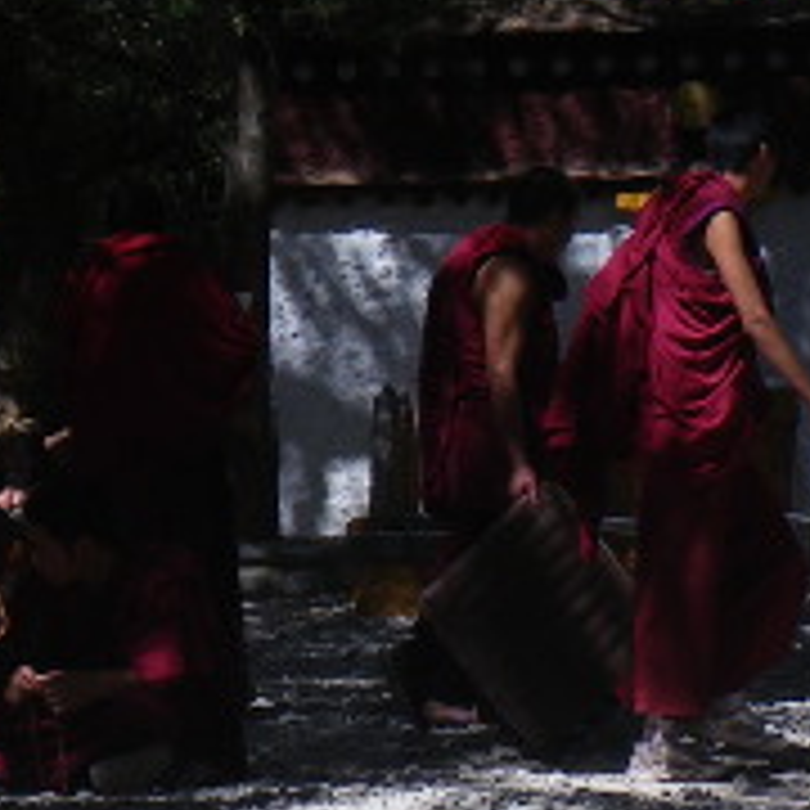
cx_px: 580
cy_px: 670
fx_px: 4368
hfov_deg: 10.6
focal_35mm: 165
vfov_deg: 10.6
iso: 50
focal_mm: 7.5
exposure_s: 1/250
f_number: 5
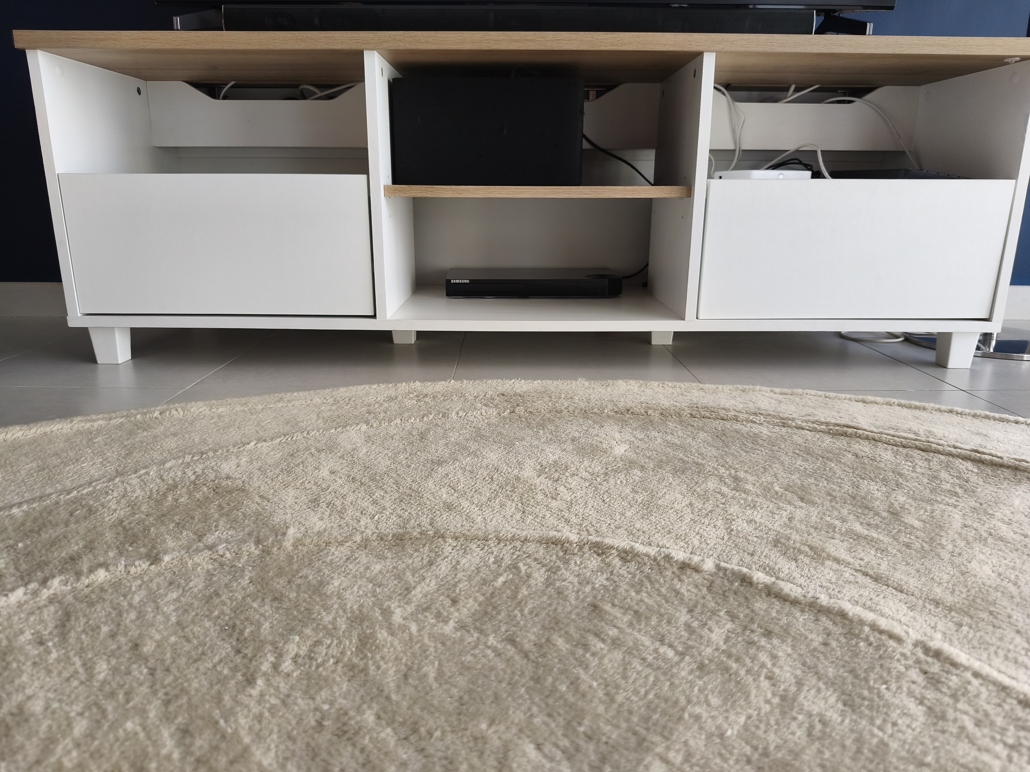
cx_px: 515
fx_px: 684
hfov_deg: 73.9
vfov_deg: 58.9
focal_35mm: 23
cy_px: 386
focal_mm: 6.18
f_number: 1.65
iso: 500
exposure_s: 1/50
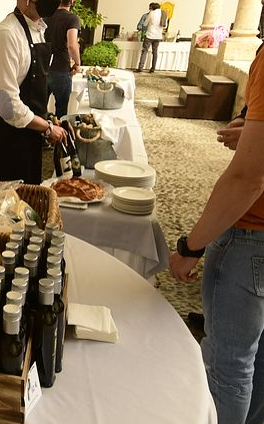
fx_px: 449
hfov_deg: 27.6
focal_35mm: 39
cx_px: -74
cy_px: 163
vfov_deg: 50.0
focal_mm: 12
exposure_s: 1/125
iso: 640
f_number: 5
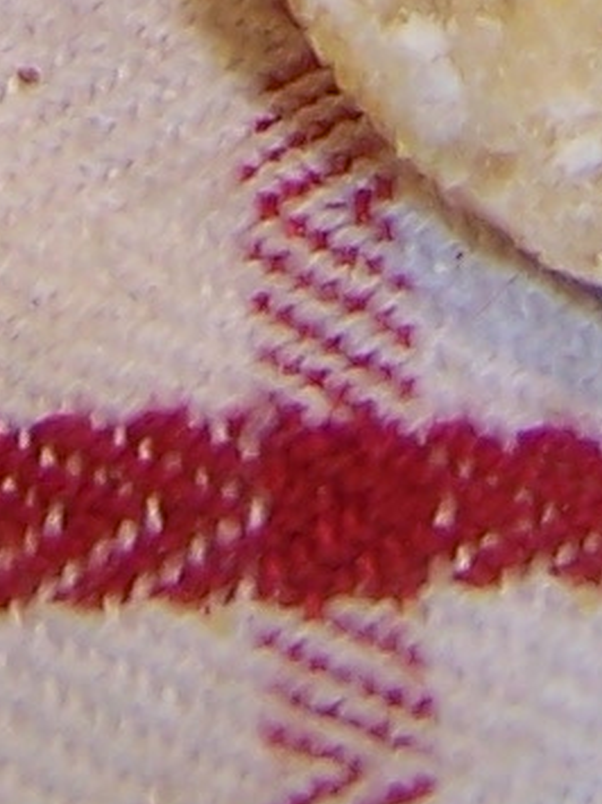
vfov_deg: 6.2
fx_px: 6404
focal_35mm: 276
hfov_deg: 5.4
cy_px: -2106
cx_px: 575
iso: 80
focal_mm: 6.3
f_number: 2.8
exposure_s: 1/60
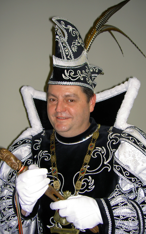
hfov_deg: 30.5
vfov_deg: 47.2
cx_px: 73
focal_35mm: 42
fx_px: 267
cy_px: 115
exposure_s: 1/60
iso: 100
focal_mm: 8
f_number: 2.8
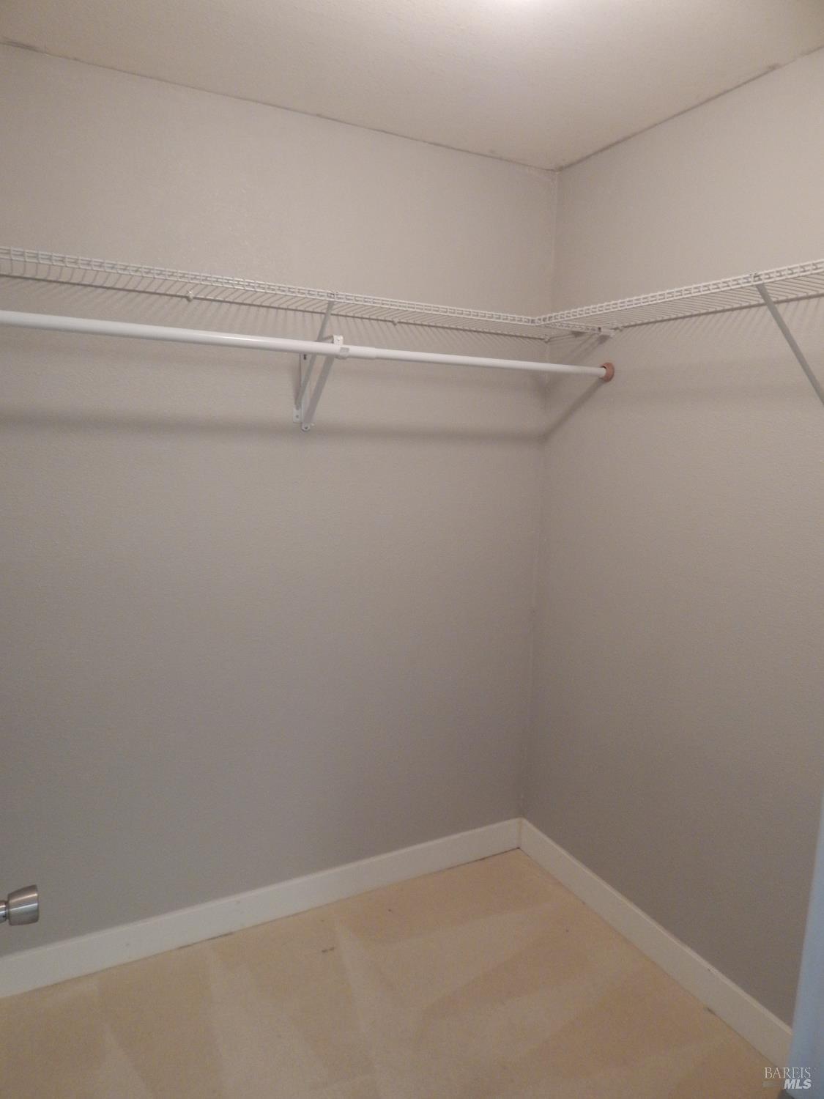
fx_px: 698
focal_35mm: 22
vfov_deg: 76.4
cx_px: 412
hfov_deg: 61.1
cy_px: 550
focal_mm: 4
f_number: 3
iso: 280
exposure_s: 1/30
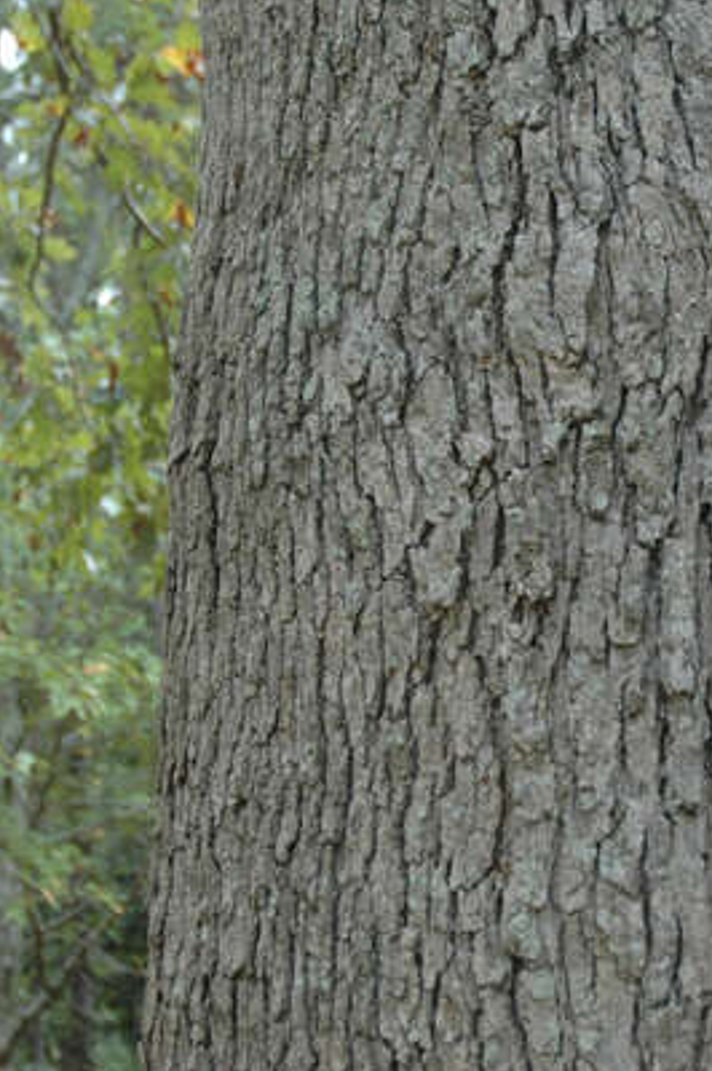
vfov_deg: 28.0
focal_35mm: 72
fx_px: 2140
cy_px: 656
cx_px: 581
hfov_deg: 18.7
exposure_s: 1/25
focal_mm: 24
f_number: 4.5
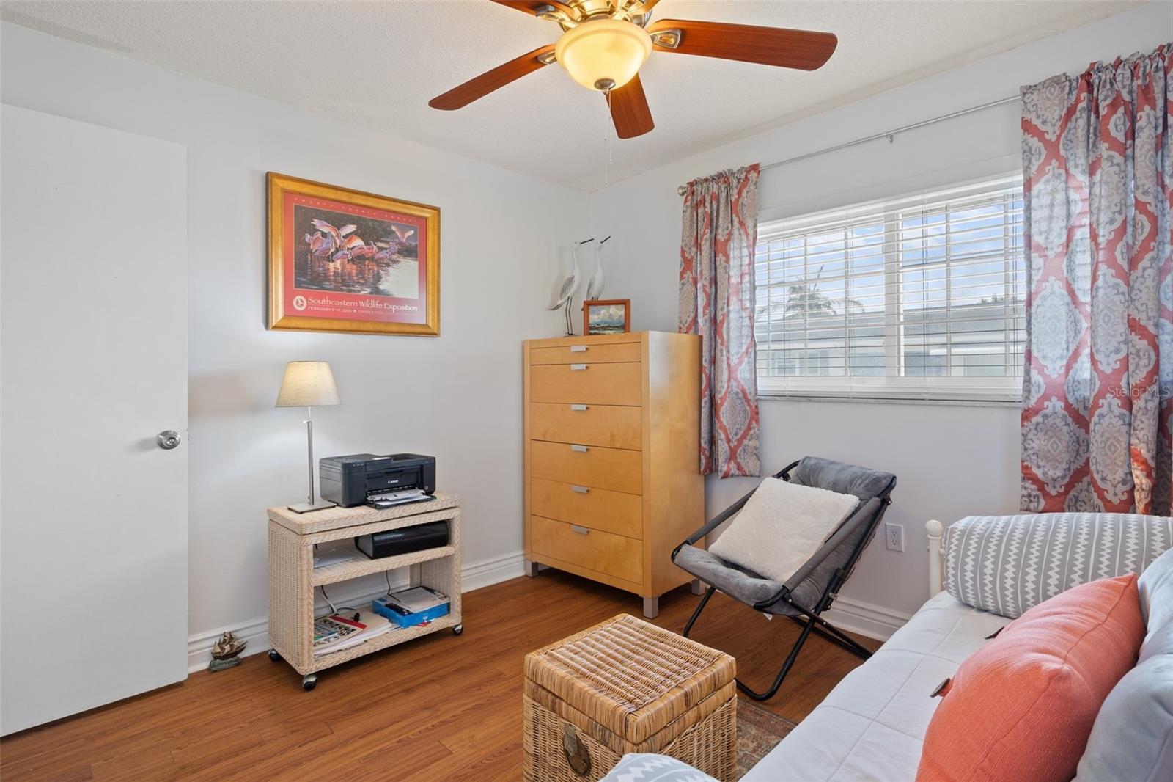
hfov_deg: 93.3
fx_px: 554
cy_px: 391
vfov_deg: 70.4
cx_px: 586
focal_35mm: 17
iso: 320
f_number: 9
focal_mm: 17
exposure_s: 1.3
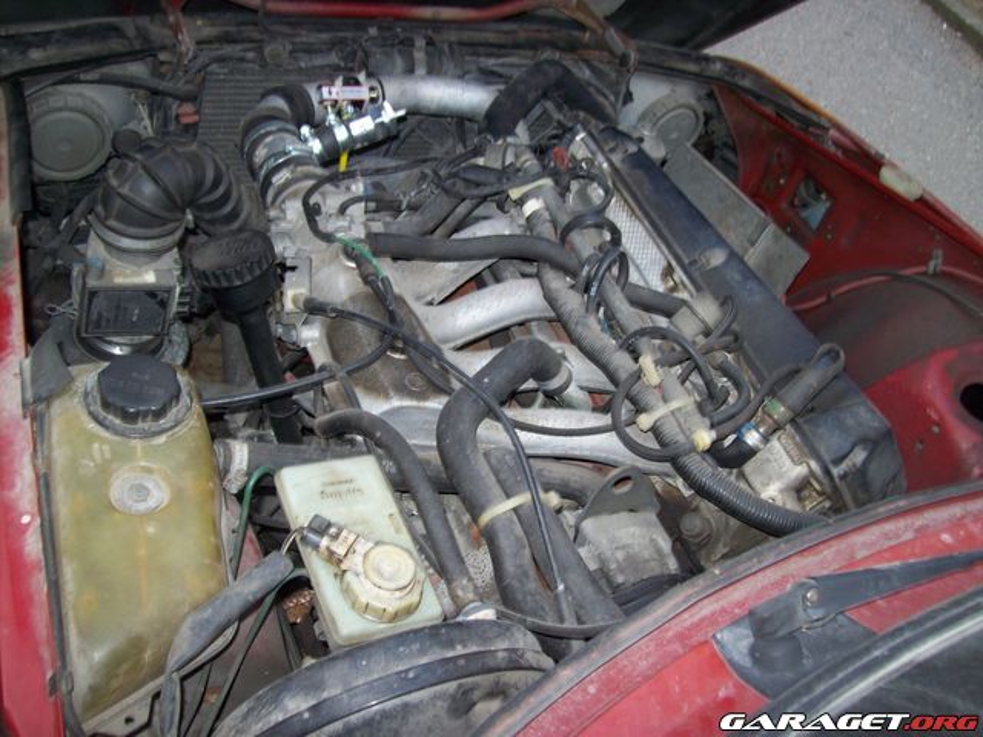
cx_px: 492
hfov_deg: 51.4
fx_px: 1022
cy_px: 368
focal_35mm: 36
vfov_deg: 39.7
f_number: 2.7
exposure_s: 1/64
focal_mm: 6
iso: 80
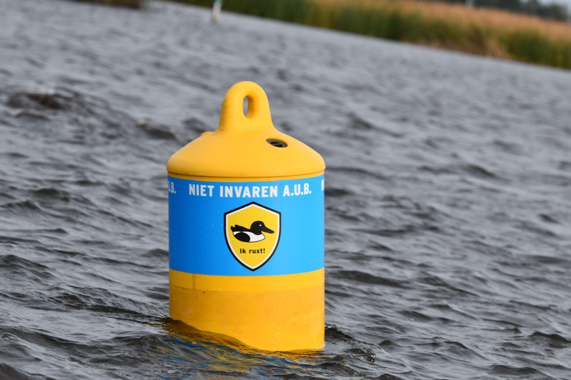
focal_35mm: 276
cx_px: 286
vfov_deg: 5.0
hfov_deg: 7.5
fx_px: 4377
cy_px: 190
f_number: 10
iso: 125
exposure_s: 1/250
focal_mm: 230
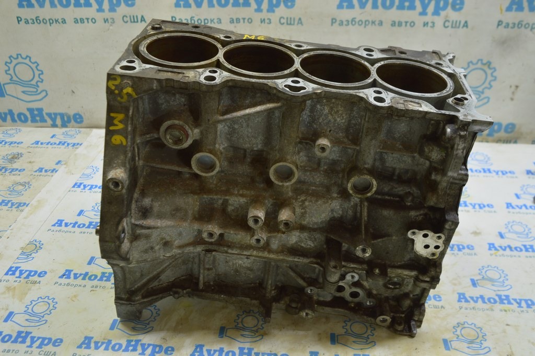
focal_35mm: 33
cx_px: 268
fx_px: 490
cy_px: 178
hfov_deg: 57.3
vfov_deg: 39.9
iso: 400
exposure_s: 1/20
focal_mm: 22
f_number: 5.6
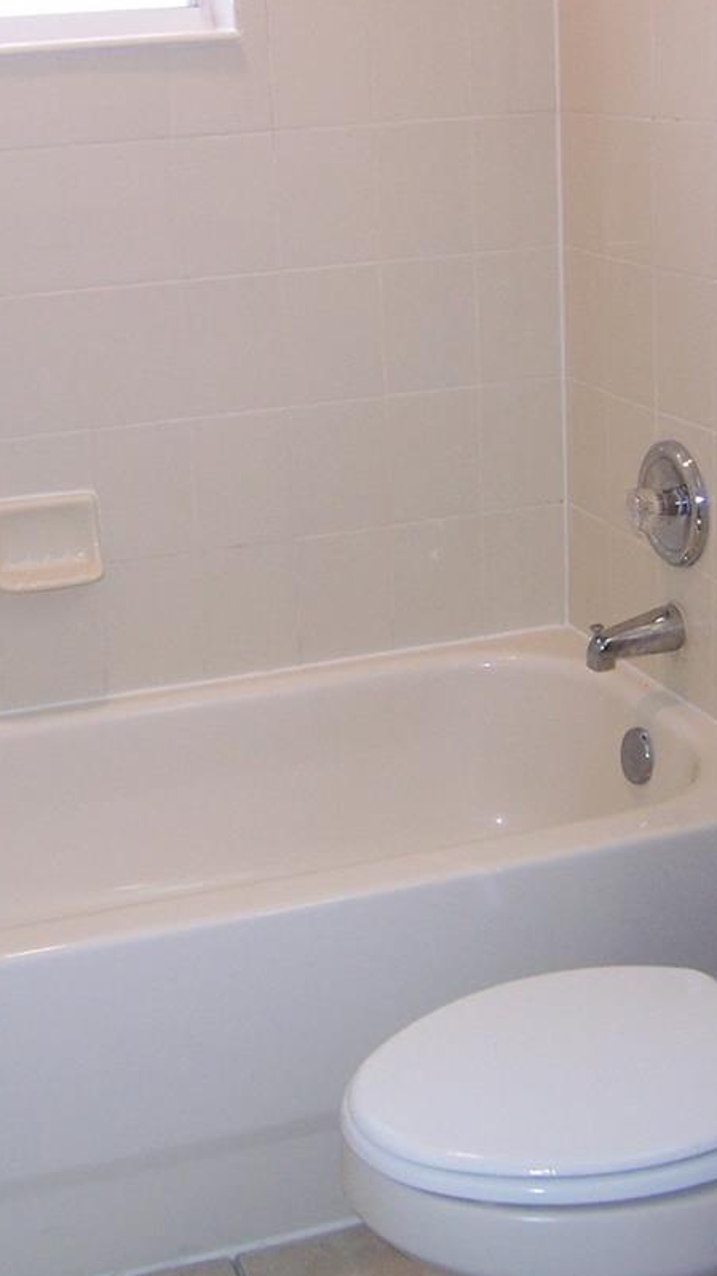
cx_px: 270
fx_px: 1827
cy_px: 457
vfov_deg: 38.2
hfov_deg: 22.2
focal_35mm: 54
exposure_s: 1/90
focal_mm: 5.5
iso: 140
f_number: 2.8
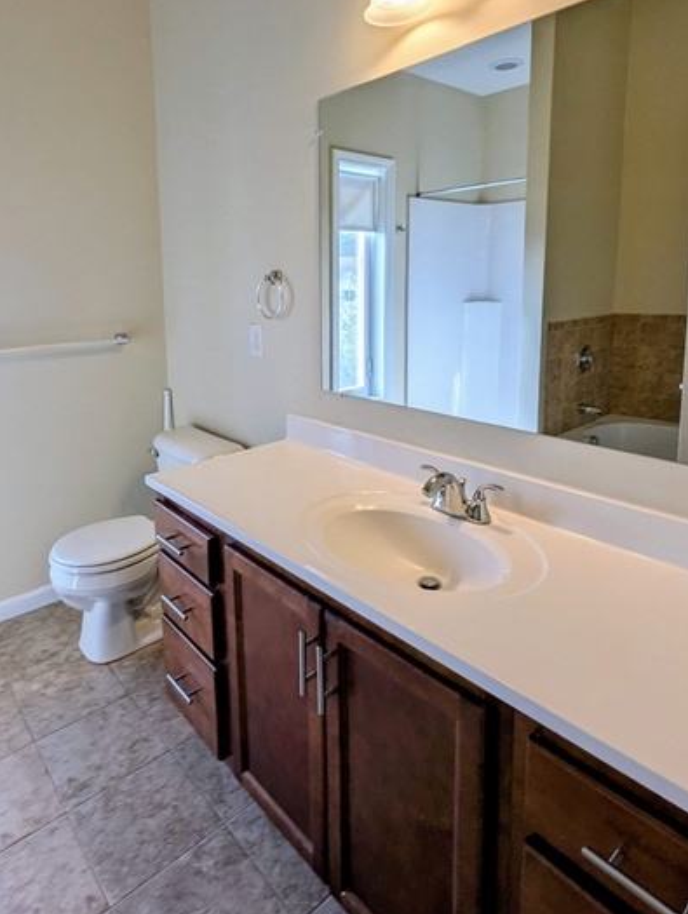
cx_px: 305
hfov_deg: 68.6
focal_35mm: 19
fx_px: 502
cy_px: 345
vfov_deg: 83.0
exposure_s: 1/158
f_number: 2.2
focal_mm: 1.95
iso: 40
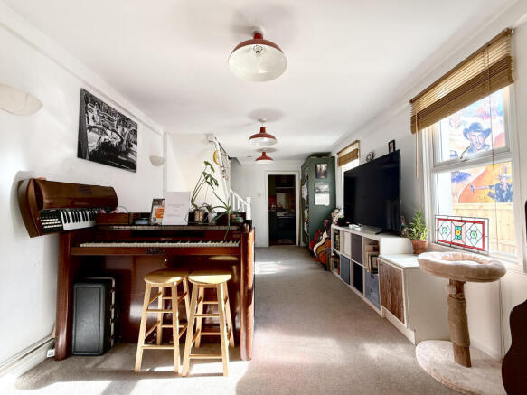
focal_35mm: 14
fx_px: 213
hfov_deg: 102.1
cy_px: 198
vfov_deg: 85.7
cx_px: 264
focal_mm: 2.22
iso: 80
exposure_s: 1/99
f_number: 2.2
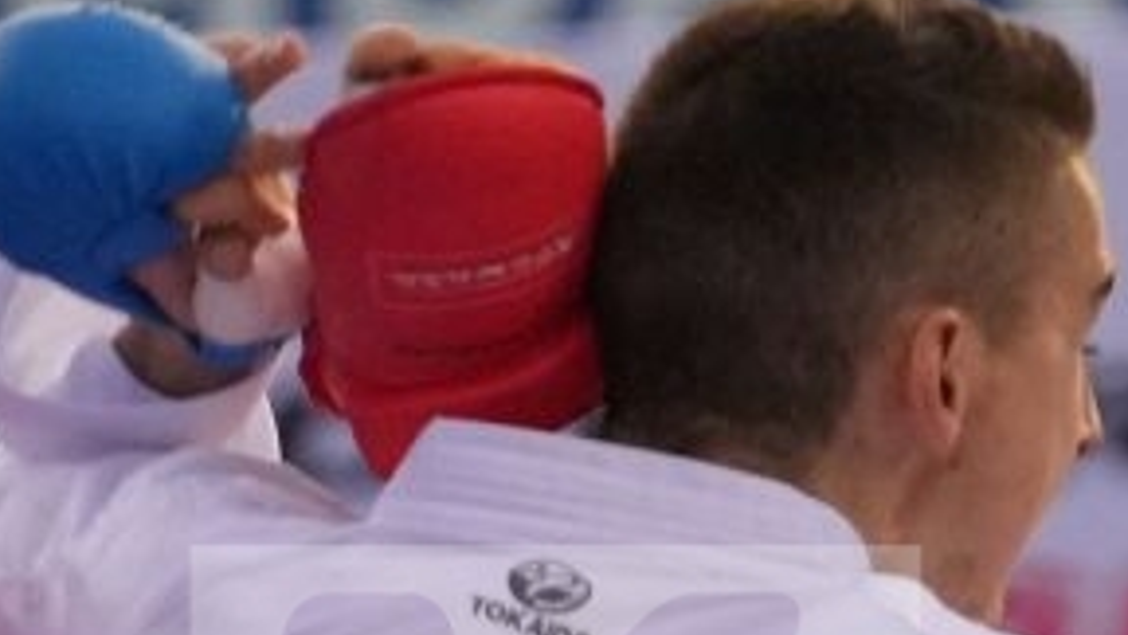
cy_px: 2289
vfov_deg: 0.6
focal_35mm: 1962
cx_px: 556
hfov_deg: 1.1
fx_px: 58684
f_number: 2.8
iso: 2000
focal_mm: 200
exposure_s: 1/1000
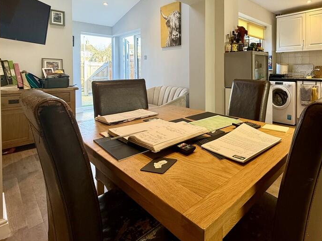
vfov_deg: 61.3
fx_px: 195
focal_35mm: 21
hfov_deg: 75.9
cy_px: 73
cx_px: 221
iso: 125
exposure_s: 1/100
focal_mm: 2.22
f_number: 2.2
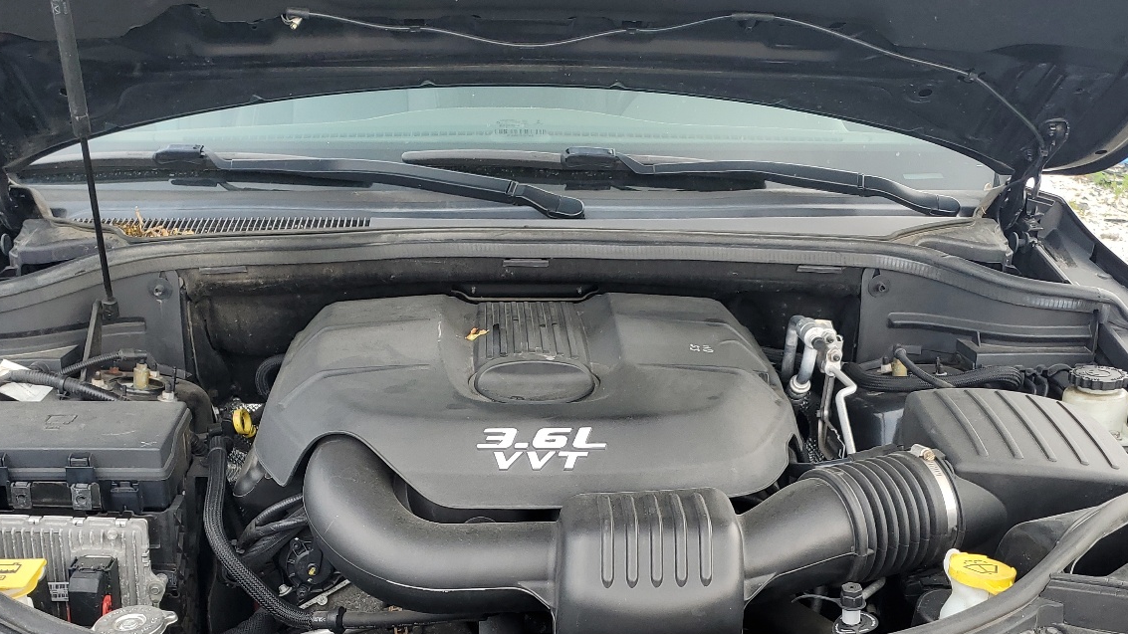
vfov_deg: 29.2
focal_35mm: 40
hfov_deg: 50.5
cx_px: 561
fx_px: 1196
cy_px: 478
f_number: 1.5
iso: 50
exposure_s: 1/323
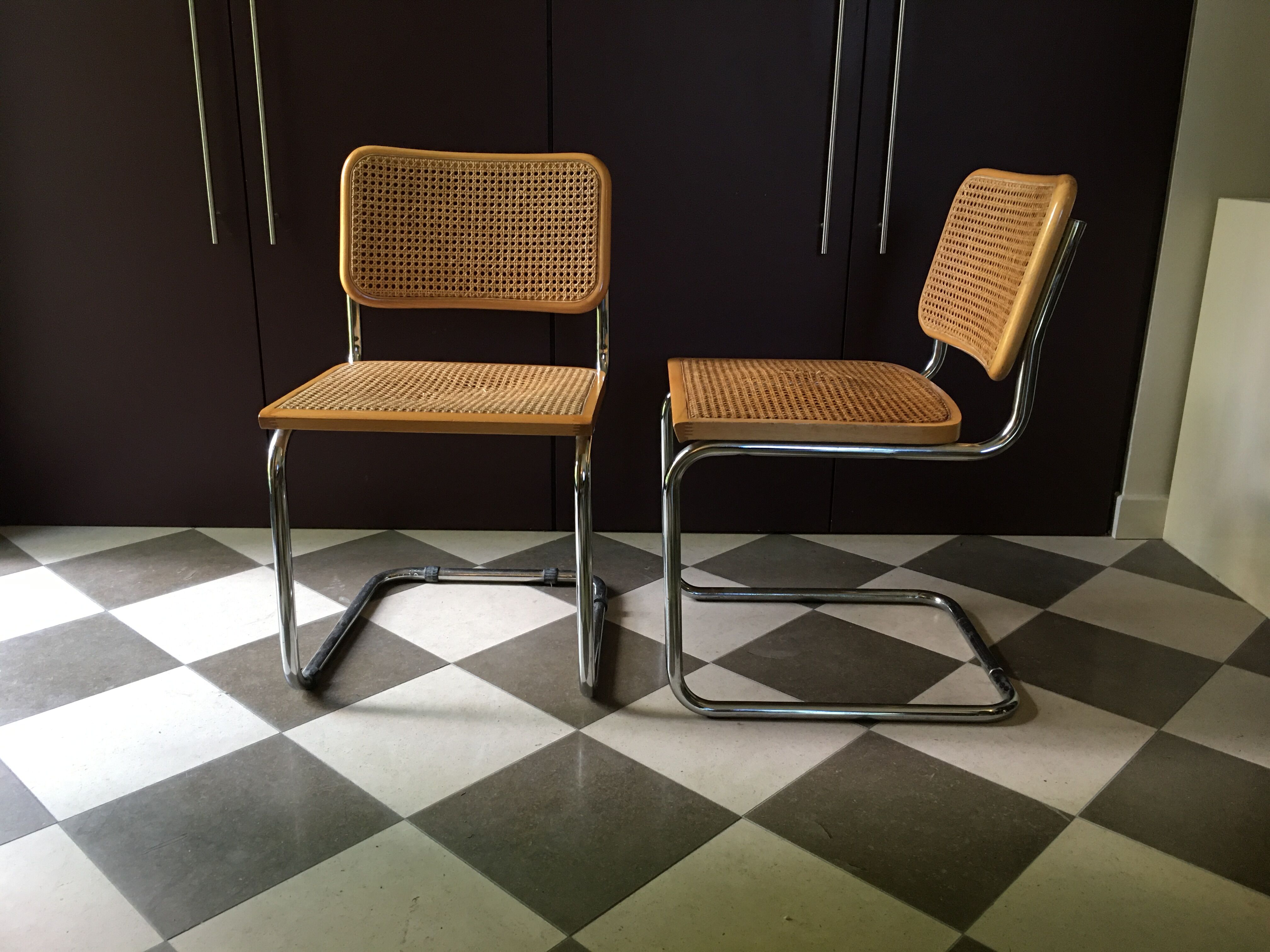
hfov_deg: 61.7
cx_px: 635
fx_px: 1064
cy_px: 476
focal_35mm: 29
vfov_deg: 48.2
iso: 80
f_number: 2.2
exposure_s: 1/17
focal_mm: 4.15
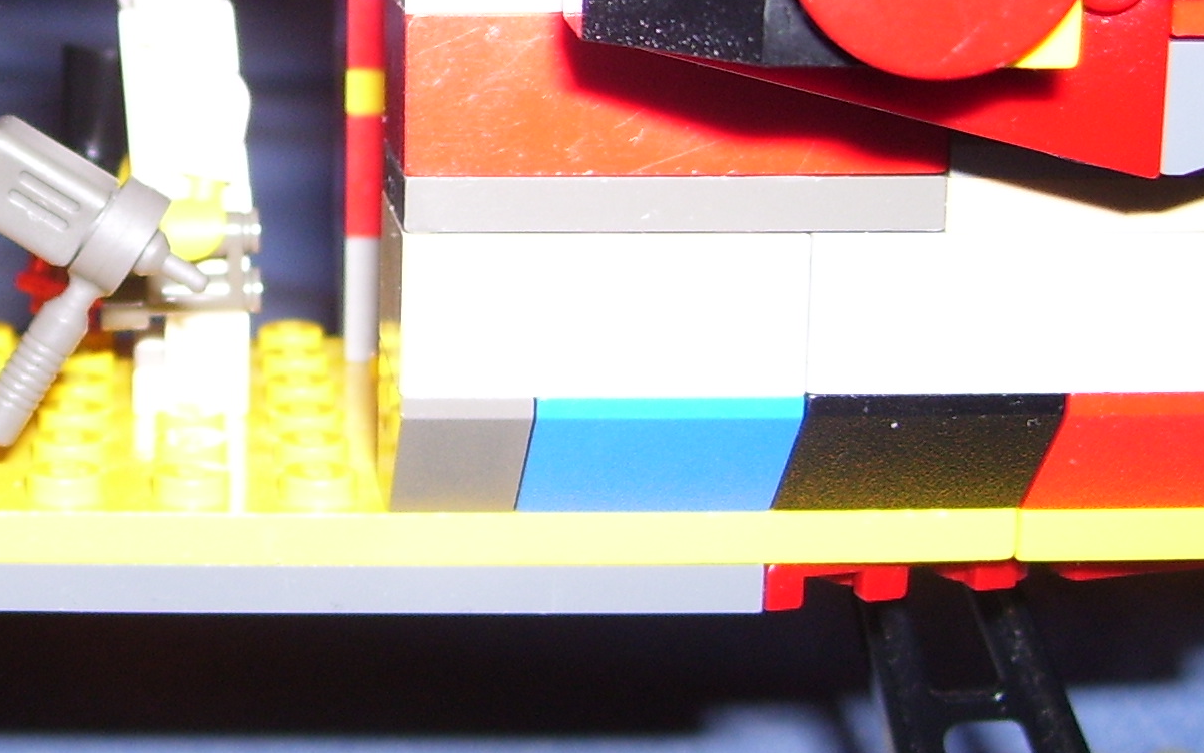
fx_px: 2756
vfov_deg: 15.4
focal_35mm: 84
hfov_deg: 23.7
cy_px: 113
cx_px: 31
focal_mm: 6
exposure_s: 1/60
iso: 80
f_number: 2.7
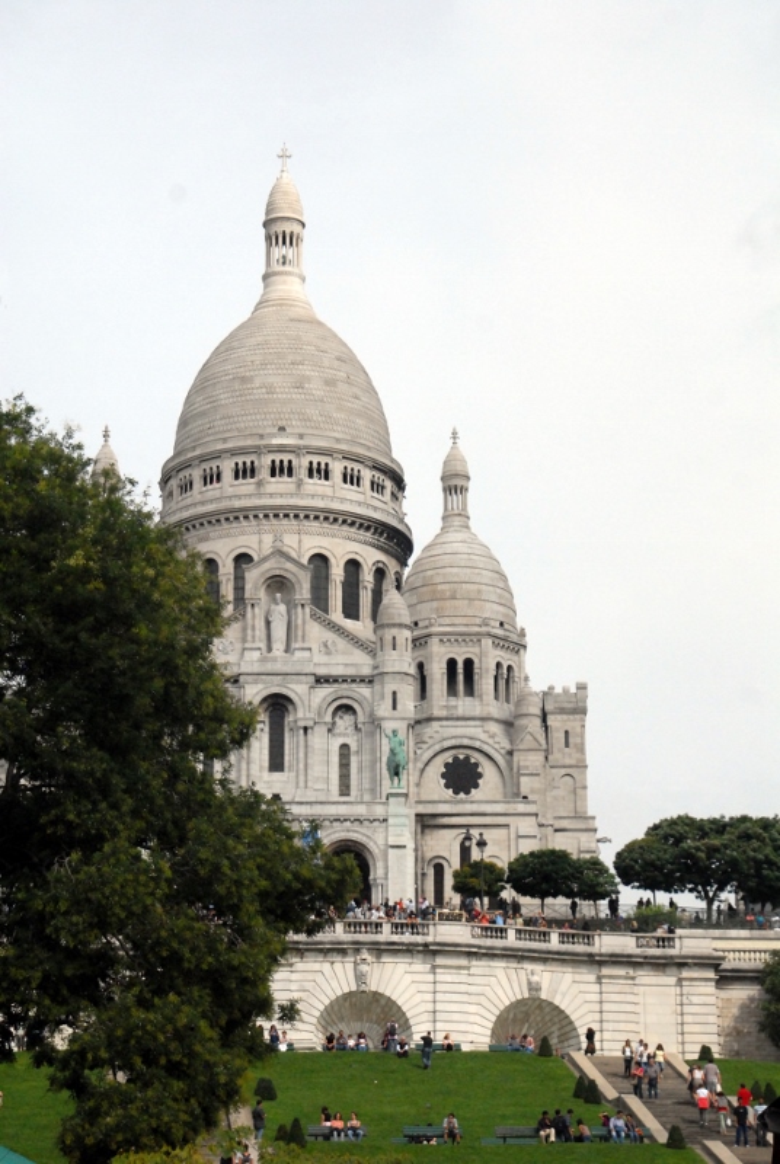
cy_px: 582
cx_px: 390
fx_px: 3158
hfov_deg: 14.1
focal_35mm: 98
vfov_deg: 20.9
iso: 1000
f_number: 5.6
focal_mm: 65
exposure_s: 1/1500
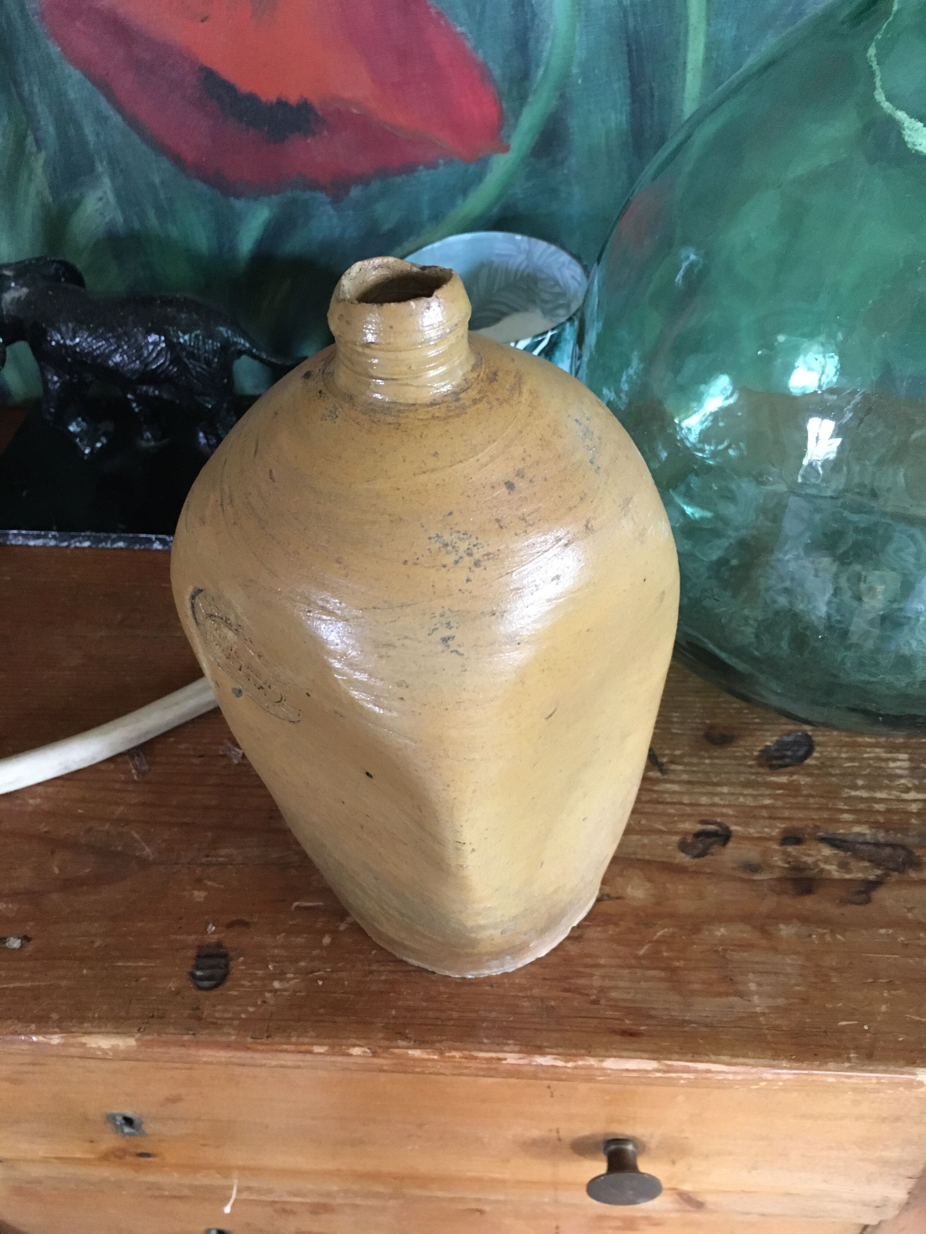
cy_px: 617
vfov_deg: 61.7
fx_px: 1034
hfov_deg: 48.2
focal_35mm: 29
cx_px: 463
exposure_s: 1/17
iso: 200
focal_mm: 4.15
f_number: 2.2
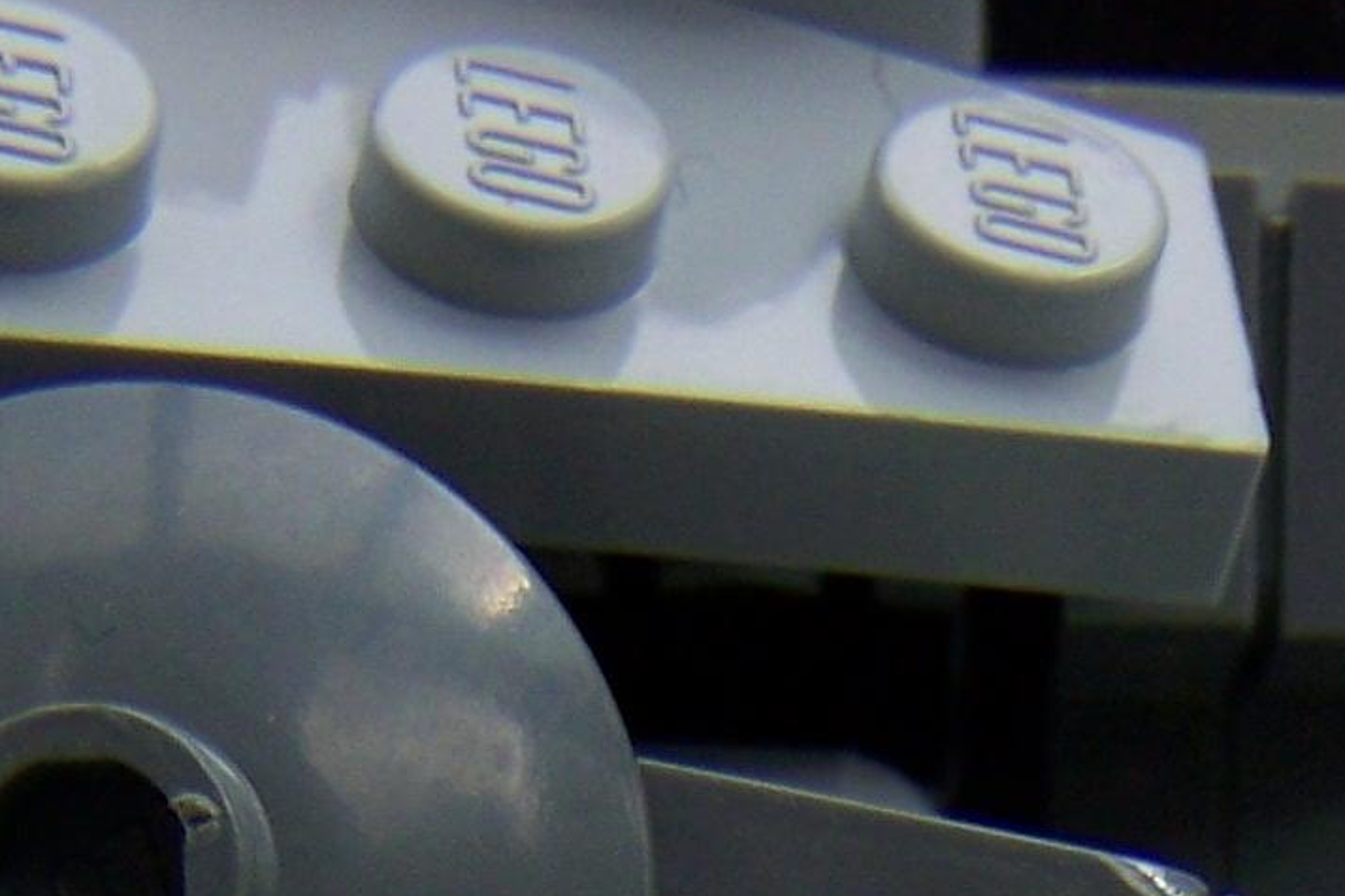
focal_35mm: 170
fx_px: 6351
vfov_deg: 7.5
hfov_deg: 12.0
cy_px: 2150
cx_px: 1070
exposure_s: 1/320
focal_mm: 6.3
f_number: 4
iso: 64
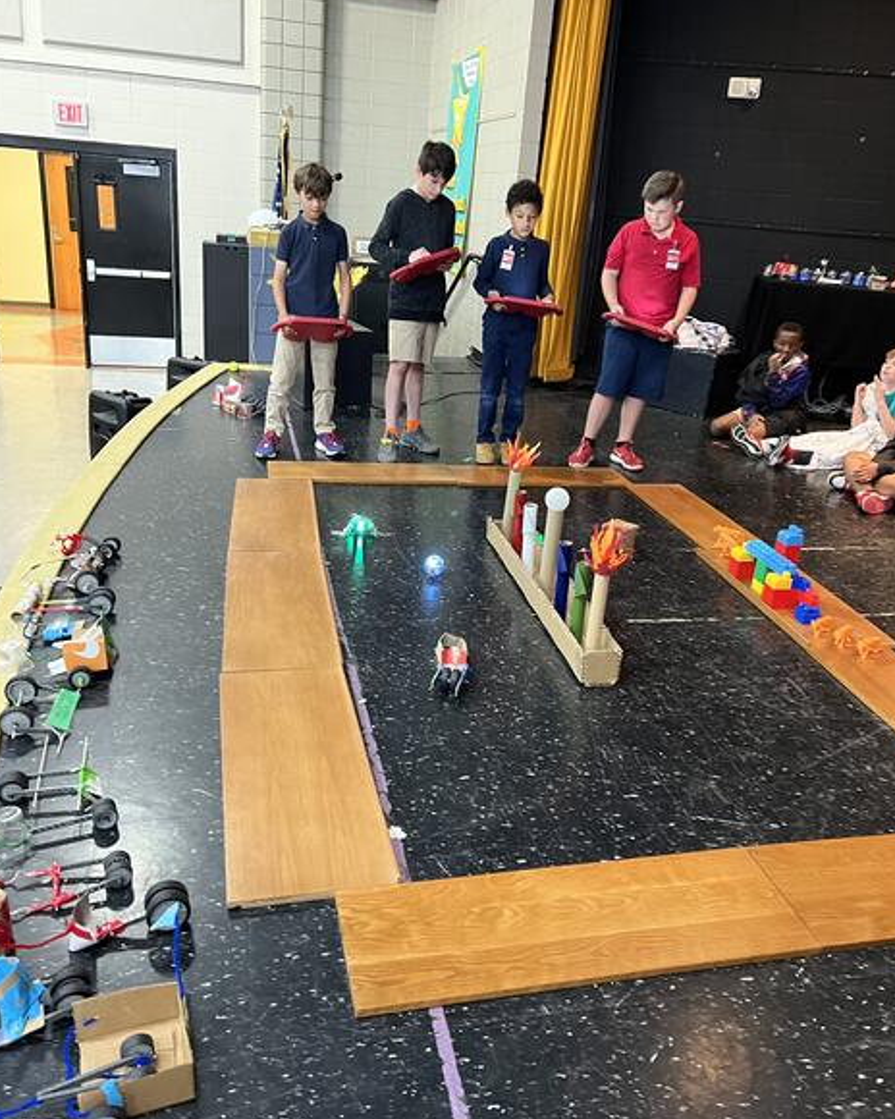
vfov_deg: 62.2
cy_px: 540
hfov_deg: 51.5
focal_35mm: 28
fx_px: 927
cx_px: 451
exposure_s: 1/40
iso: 640
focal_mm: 5.7
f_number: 1.5
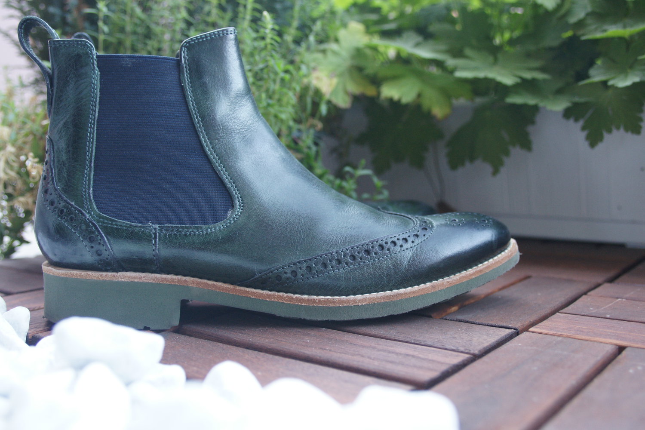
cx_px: 322
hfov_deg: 49.6
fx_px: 699
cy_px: 215
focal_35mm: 39
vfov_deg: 34.2
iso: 500
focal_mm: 26
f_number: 4
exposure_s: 1/45
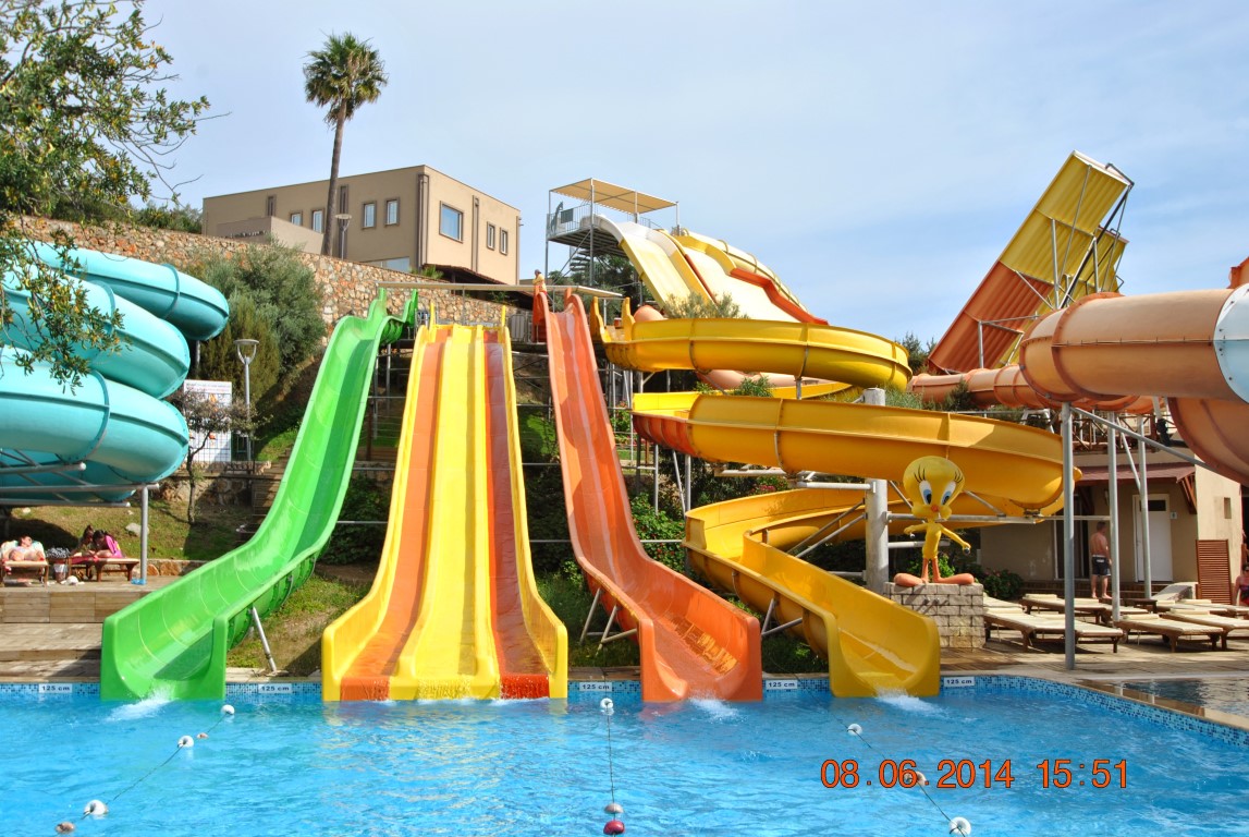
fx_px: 1251
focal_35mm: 36
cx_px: 624
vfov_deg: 37.0
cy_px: 418
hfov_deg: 53.1
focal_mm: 24
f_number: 8
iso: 100
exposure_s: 1/250
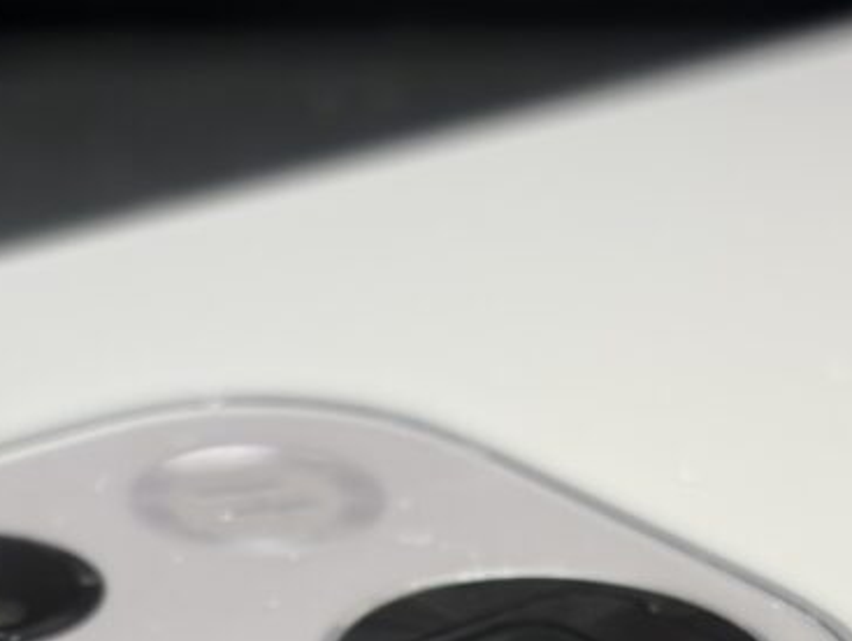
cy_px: 783
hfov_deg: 14.1
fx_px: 3449
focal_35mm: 140
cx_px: 277
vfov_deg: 10.4
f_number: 1.6
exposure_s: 1/77
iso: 40
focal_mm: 5.96
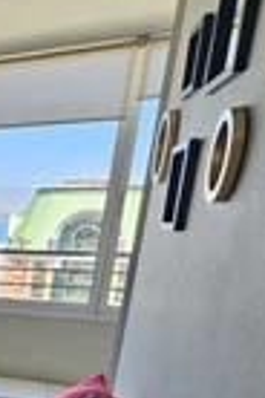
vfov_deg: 42.4
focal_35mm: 43
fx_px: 475
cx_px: -279
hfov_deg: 18.4
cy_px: 343
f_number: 2.2
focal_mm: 2.2
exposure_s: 1/219
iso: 80
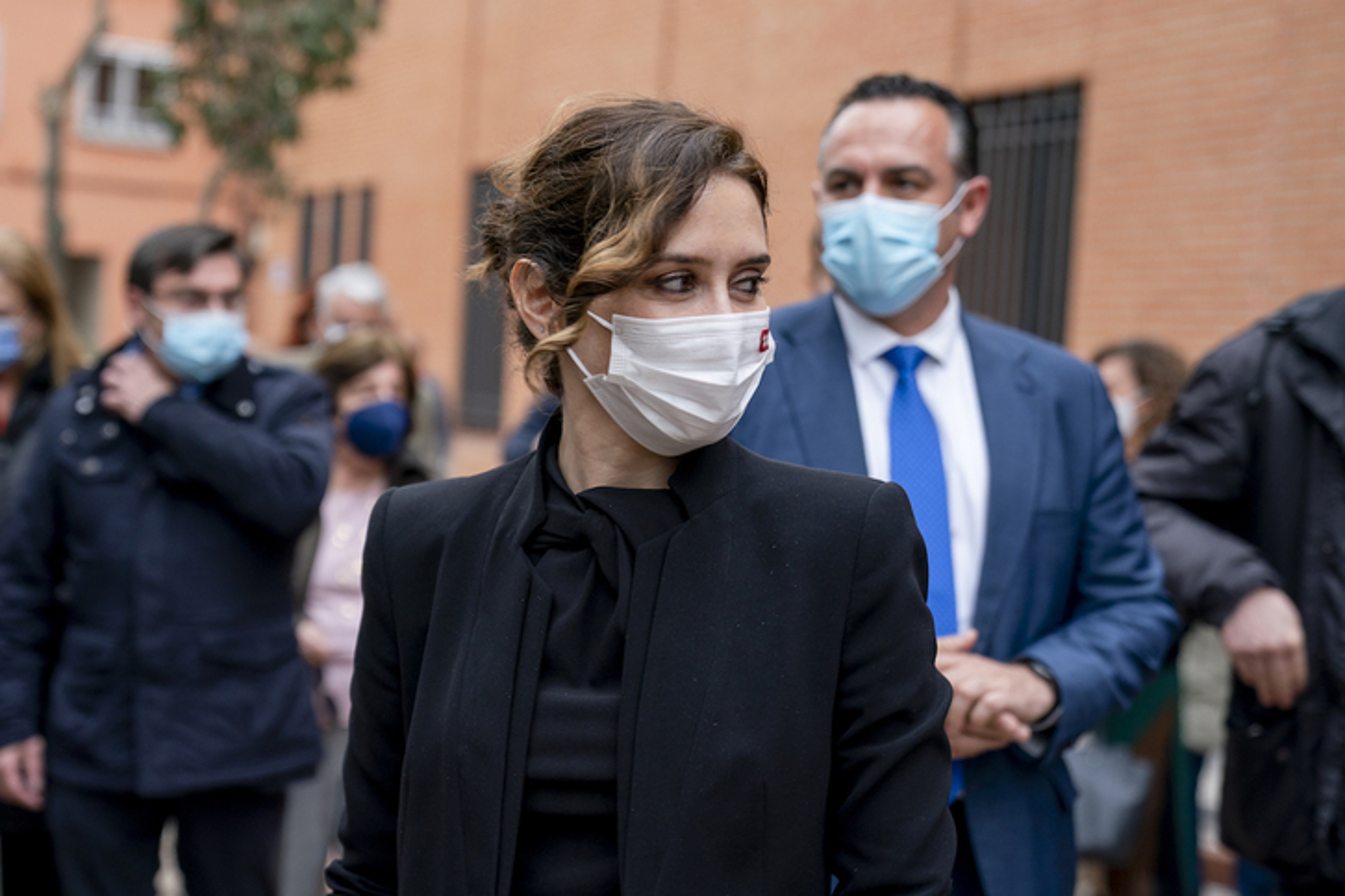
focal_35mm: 54
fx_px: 2017
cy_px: 448
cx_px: 672
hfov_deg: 36.9
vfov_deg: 25.1
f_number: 2.8
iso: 400
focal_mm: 54
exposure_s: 1/320
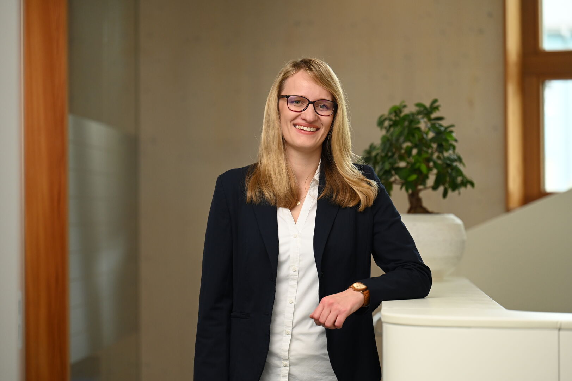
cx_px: 286
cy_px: 190
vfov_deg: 11.4
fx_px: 1905
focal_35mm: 120
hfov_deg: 17.1
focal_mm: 120
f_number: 2.8
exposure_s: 1/640
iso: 1000
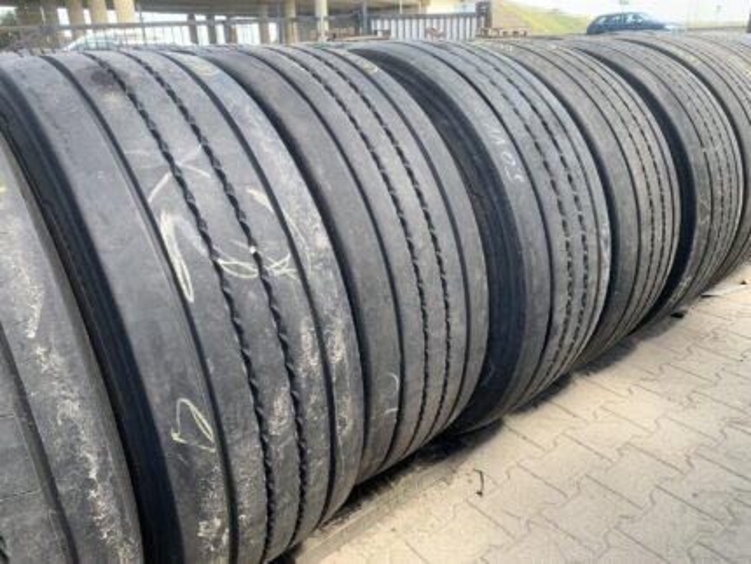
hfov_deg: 67.3
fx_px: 564
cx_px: 376
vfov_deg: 53.1
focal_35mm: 26
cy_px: 282
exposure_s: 1/235
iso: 25
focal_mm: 4.25
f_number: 1.8
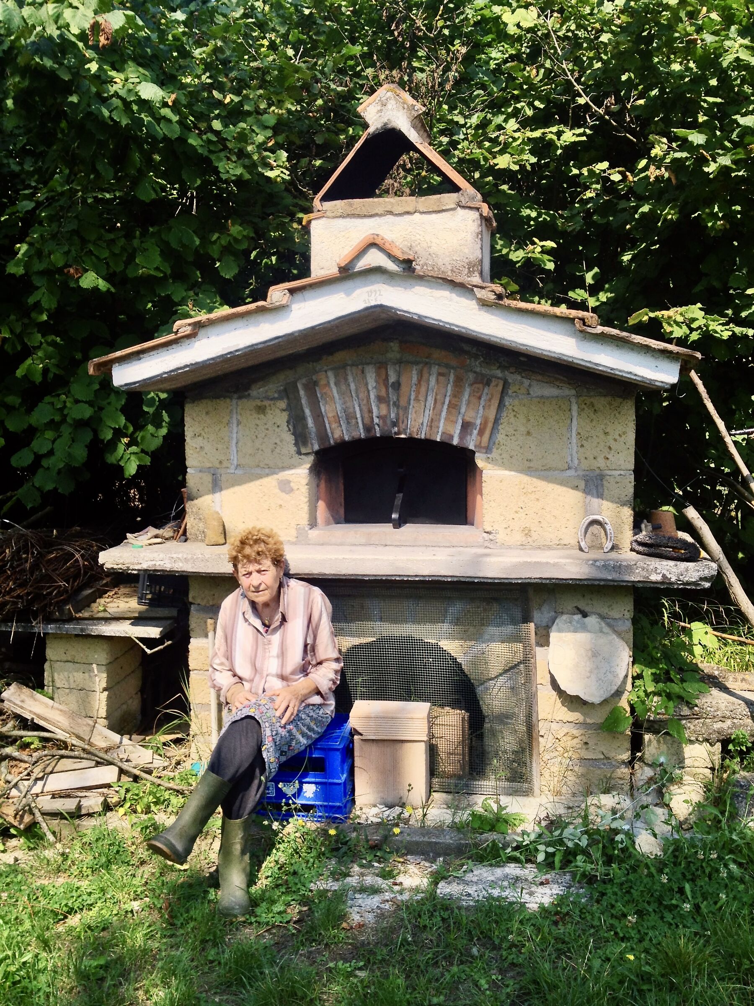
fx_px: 1016
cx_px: 377
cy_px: 503
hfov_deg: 40.7
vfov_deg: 52.6
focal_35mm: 35
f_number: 2.4
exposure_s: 1/905
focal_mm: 4.28
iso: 50
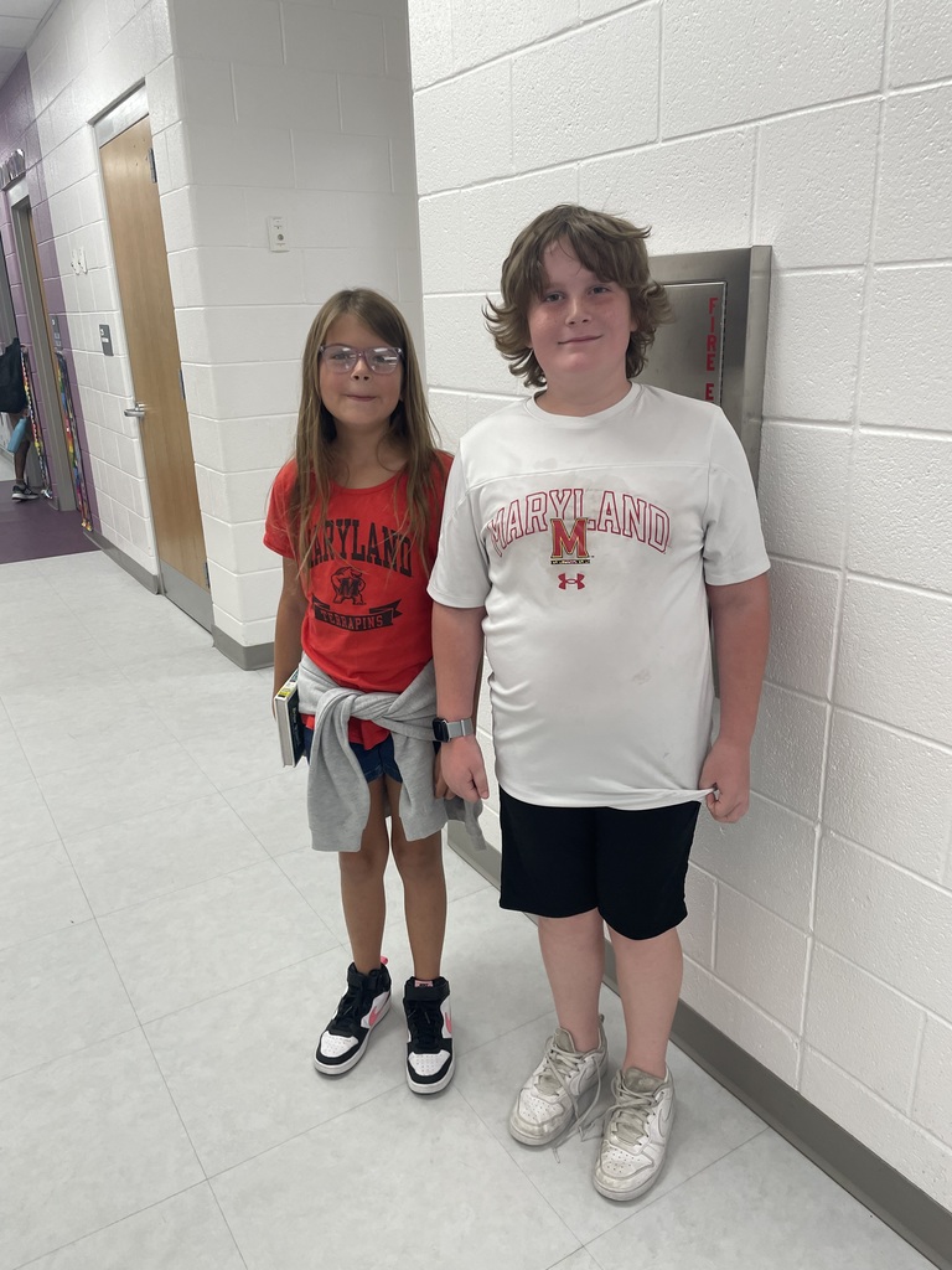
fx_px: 953
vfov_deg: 67.3
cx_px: 476
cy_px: 635
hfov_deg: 53.1
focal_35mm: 26
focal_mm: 4.2
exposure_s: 1/120
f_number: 1.6
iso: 100
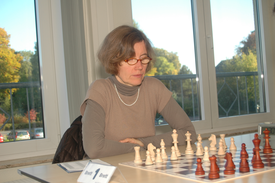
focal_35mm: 57
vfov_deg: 23.7
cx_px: 138
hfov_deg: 35.1
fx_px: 435
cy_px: 92
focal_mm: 38
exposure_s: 1/125
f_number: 5.6
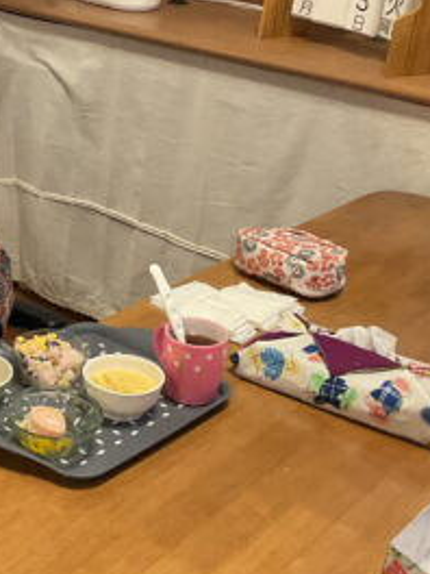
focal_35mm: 66
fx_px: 1093
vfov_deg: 29.3
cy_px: 215
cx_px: 22
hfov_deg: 21.6
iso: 160
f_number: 1.8
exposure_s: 1/60
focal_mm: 3
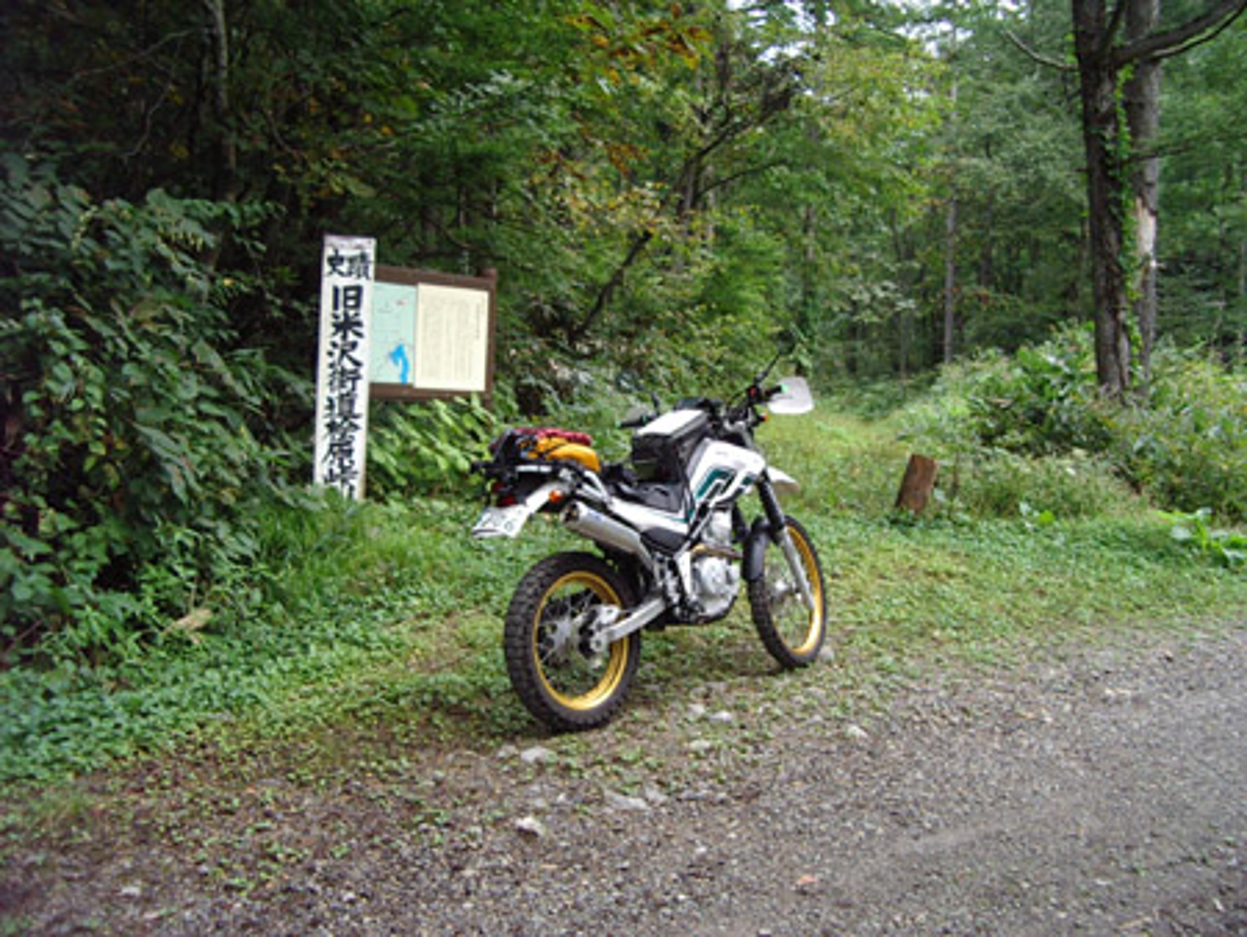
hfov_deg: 49.0
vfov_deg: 37.8
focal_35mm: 38
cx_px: 624
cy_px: 468
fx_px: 1370
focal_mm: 5.8
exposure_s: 1/100
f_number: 2.6
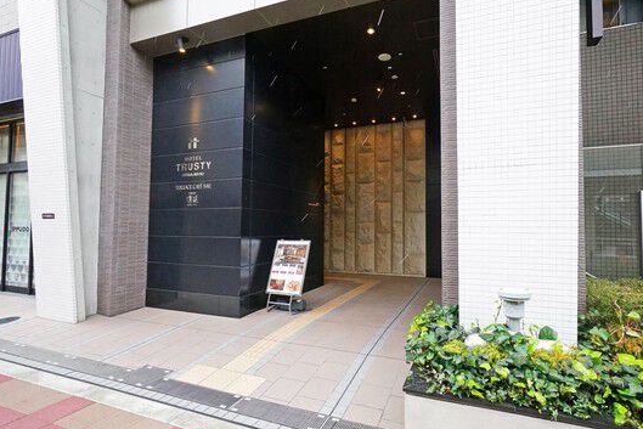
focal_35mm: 17
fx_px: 304
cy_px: 216
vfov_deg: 70.5
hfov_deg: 92.9
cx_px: 359
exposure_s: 1/60
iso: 3200
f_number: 13
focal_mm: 10
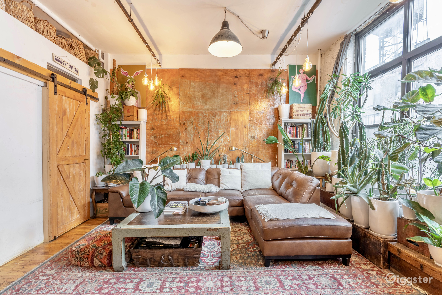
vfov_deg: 73.7
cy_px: 148
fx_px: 196
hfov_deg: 96.7
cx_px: 221
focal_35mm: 16
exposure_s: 1/13
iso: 200
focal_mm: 16
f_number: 11
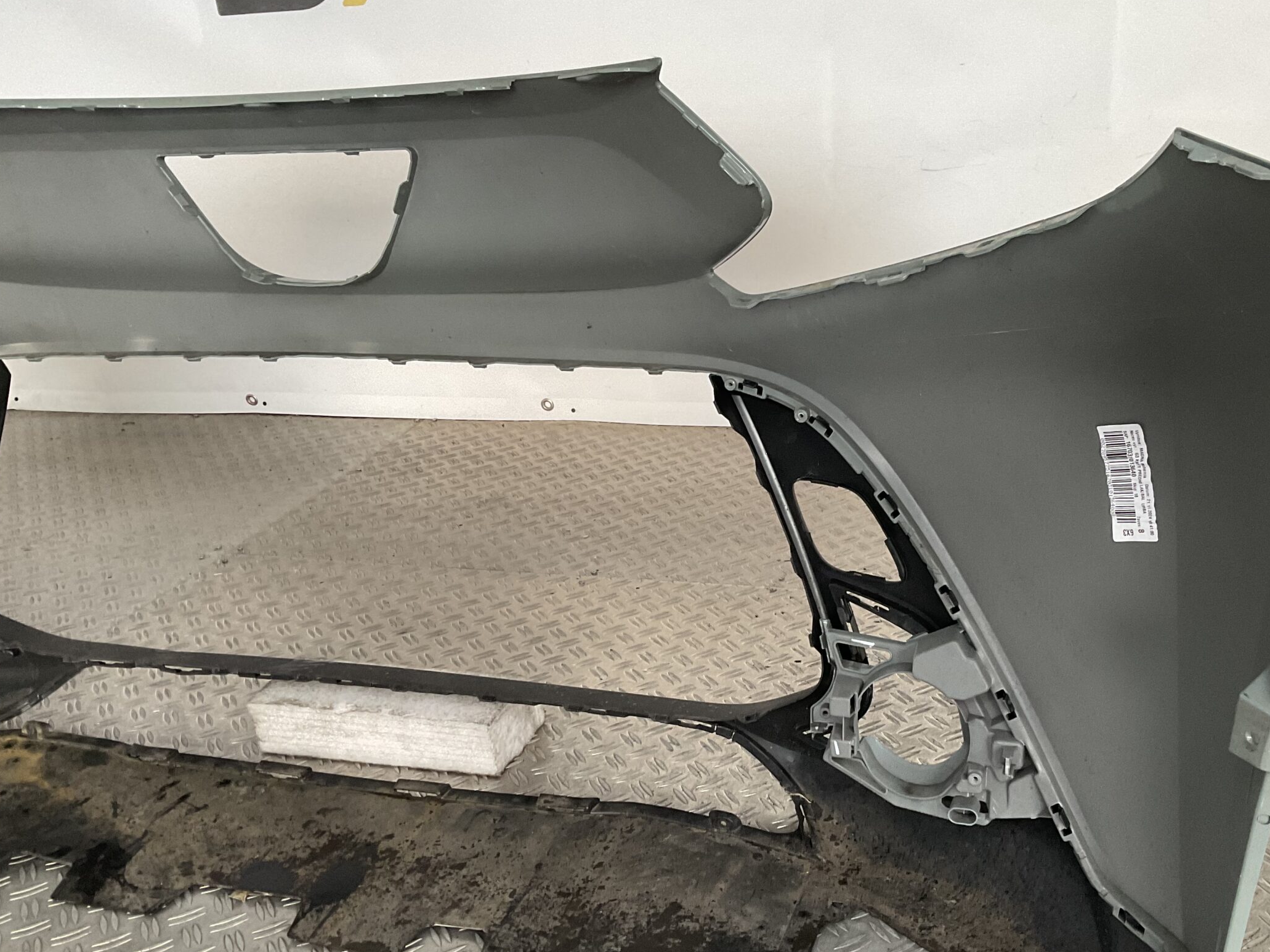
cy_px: 563
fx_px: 1321
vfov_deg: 39.5
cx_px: 770
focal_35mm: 36
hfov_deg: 51.0
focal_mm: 3
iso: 100
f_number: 1.8
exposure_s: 1/60
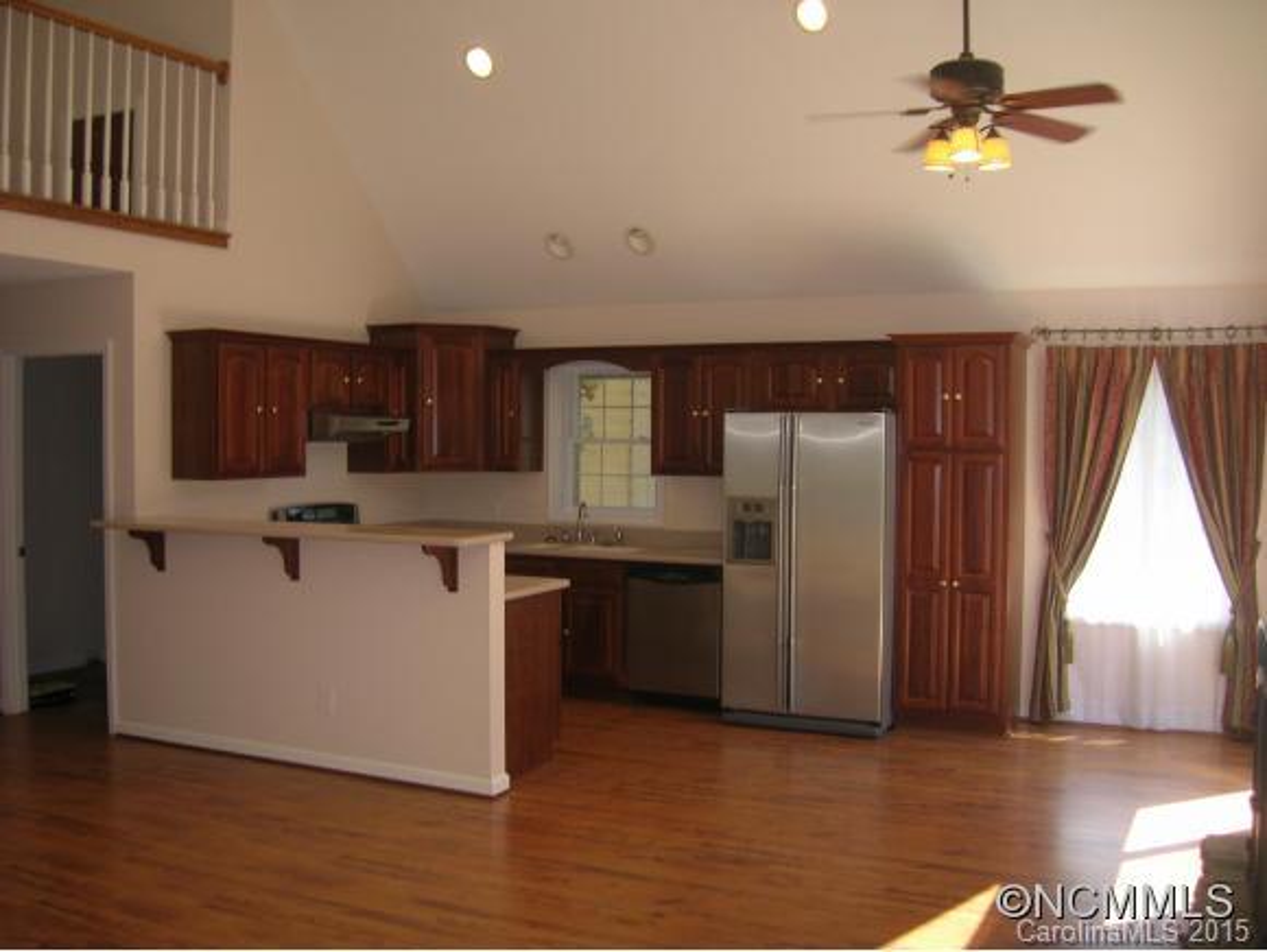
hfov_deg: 53.9
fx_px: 1245
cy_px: 476
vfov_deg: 41.8
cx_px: 634
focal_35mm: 34
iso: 50
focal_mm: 5.7
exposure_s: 1/30
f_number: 2.9
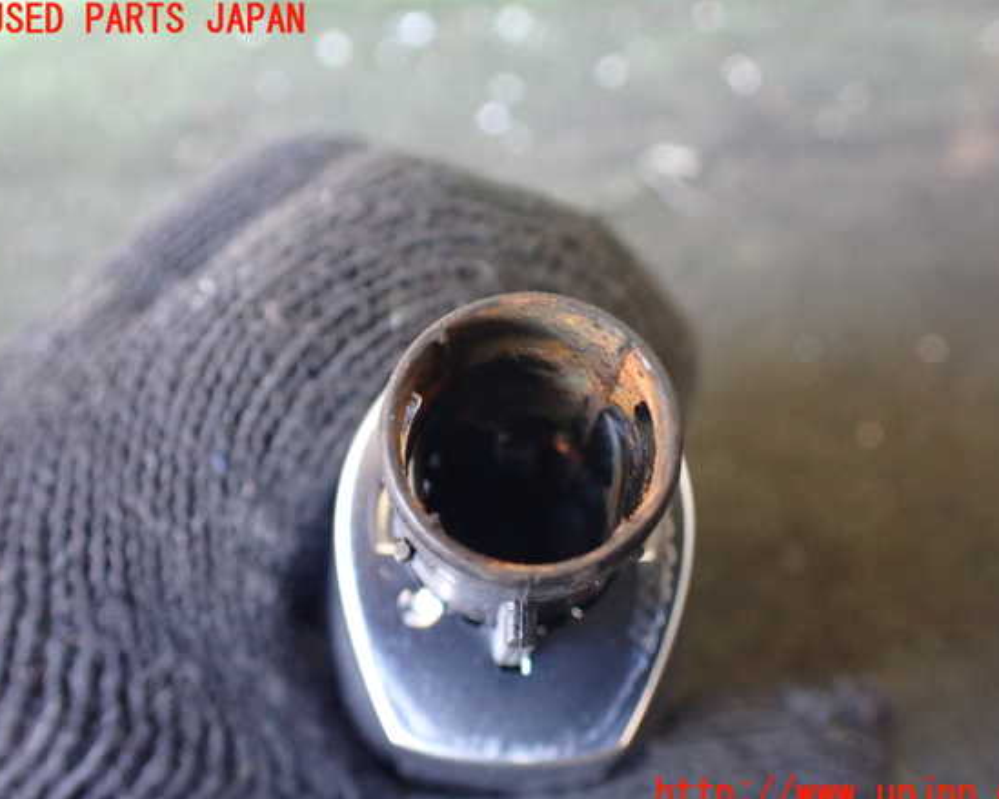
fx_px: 946
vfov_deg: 45.8
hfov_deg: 55.7
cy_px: 408
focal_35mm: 32
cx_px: 520
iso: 800
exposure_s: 1/50
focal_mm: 5.4
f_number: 2.3
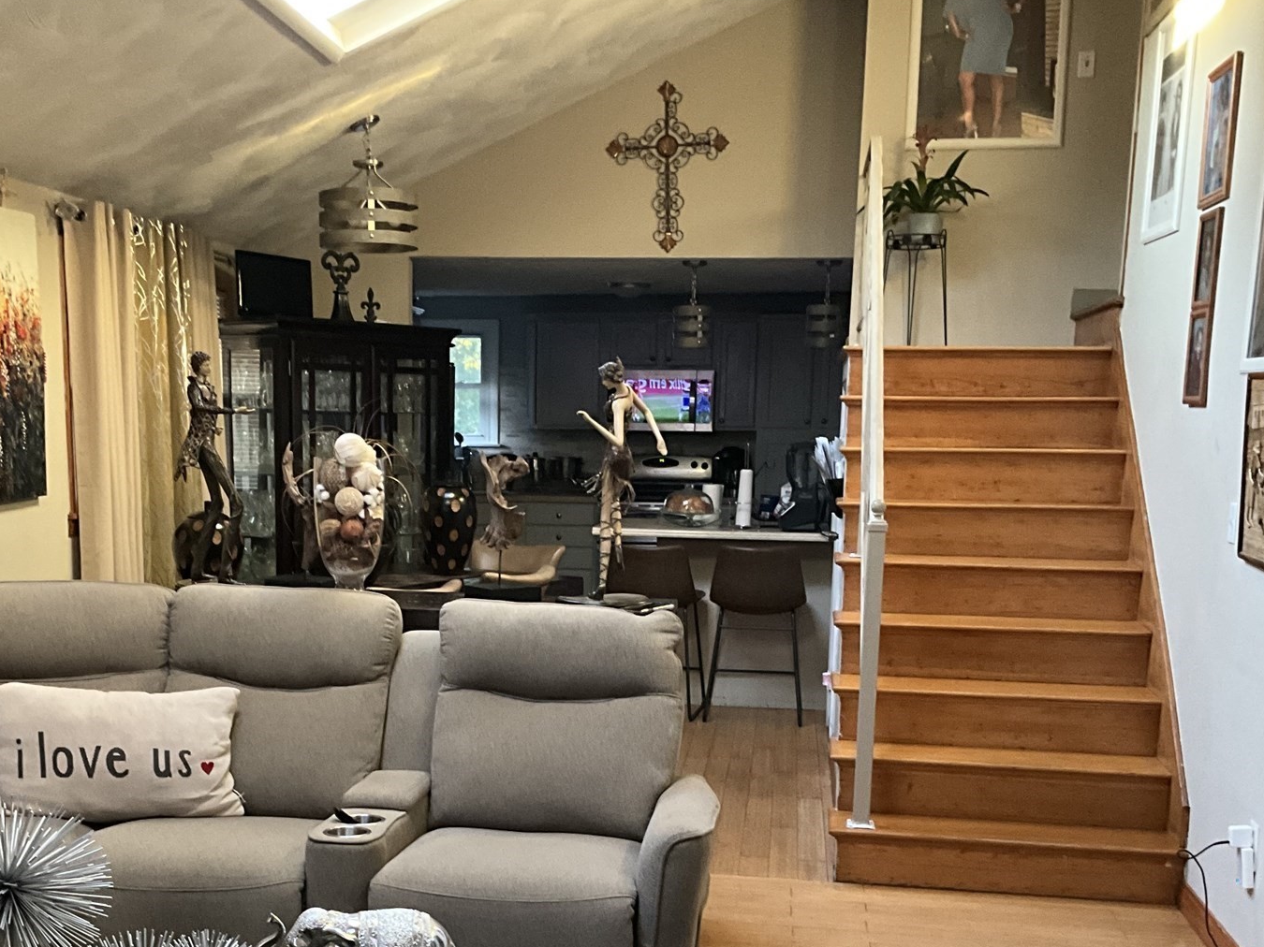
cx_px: 536
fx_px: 1606
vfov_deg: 32.2
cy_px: 714
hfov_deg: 42.8
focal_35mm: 44
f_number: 1.8
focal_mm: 3
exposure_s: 1/41
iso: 320
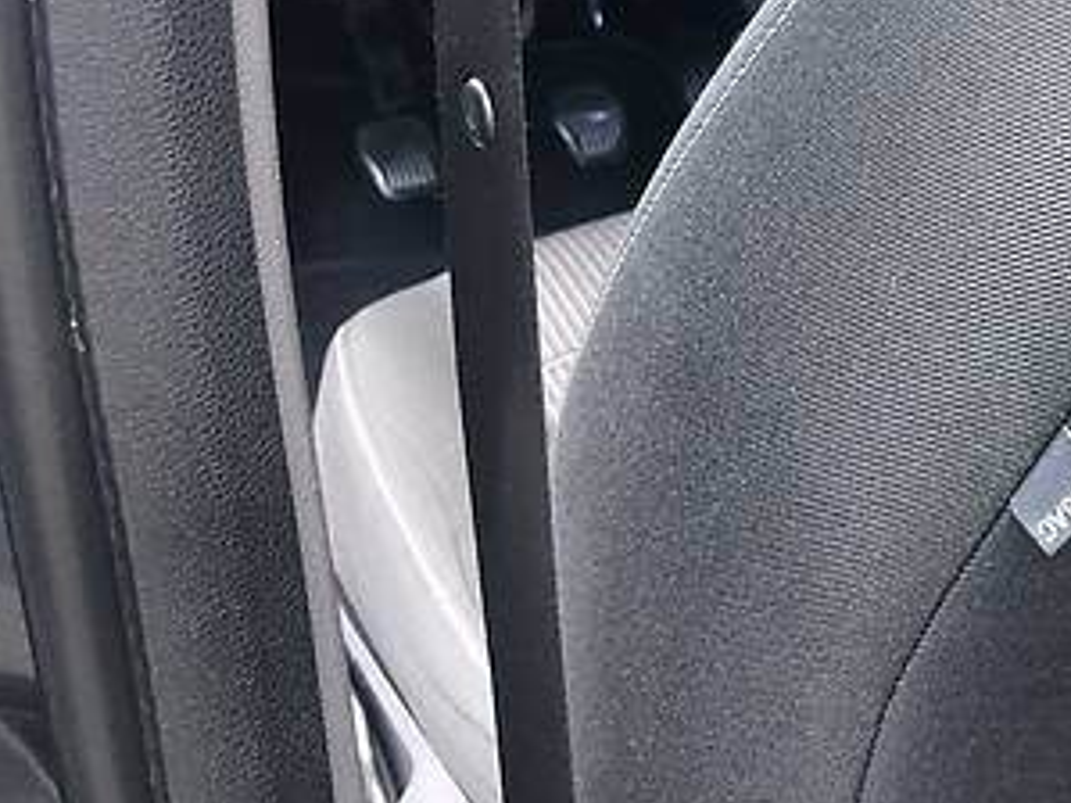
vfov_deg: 19.1
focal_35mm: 75
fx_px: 2320
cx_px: 1429
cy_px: 22
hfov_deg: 22.9
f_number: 1.8
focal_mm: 4
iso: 64
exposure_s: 1/17
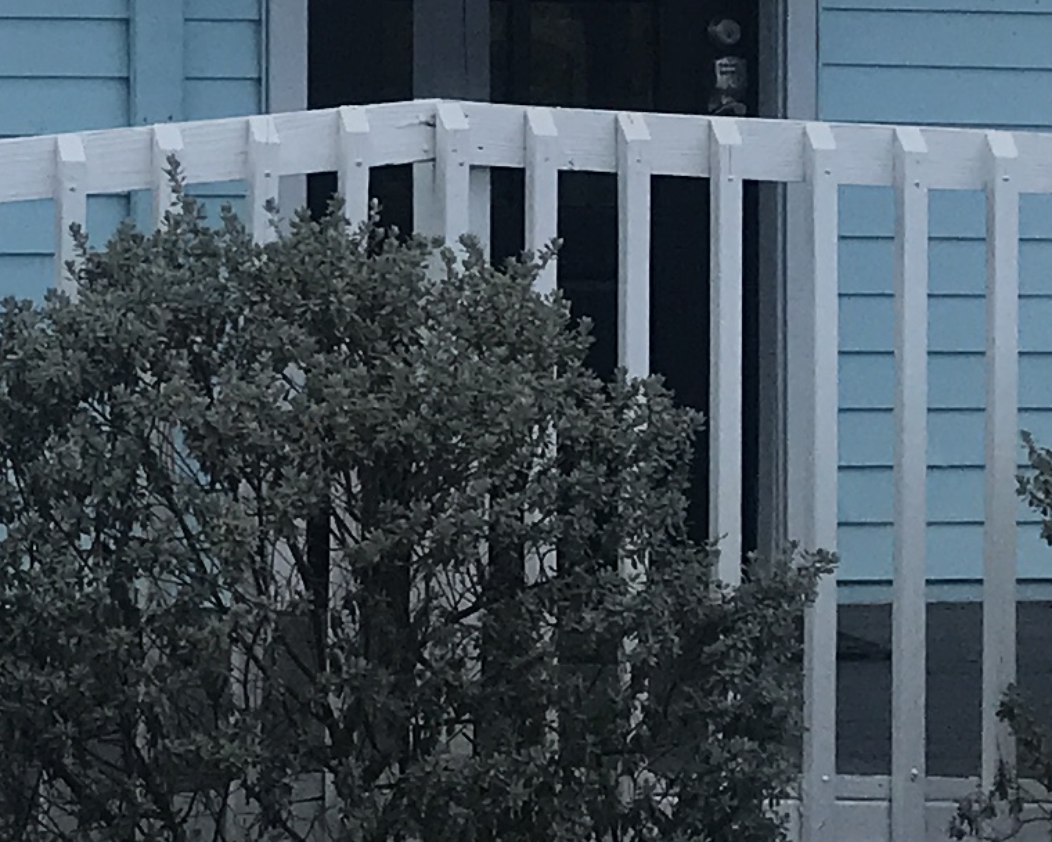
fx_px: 4515
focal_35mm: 145
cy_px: -48
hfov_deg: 12.8
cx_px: -339
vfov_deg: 10.5
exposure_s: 1/1709
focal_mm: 3.99
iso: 20
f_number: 1.8
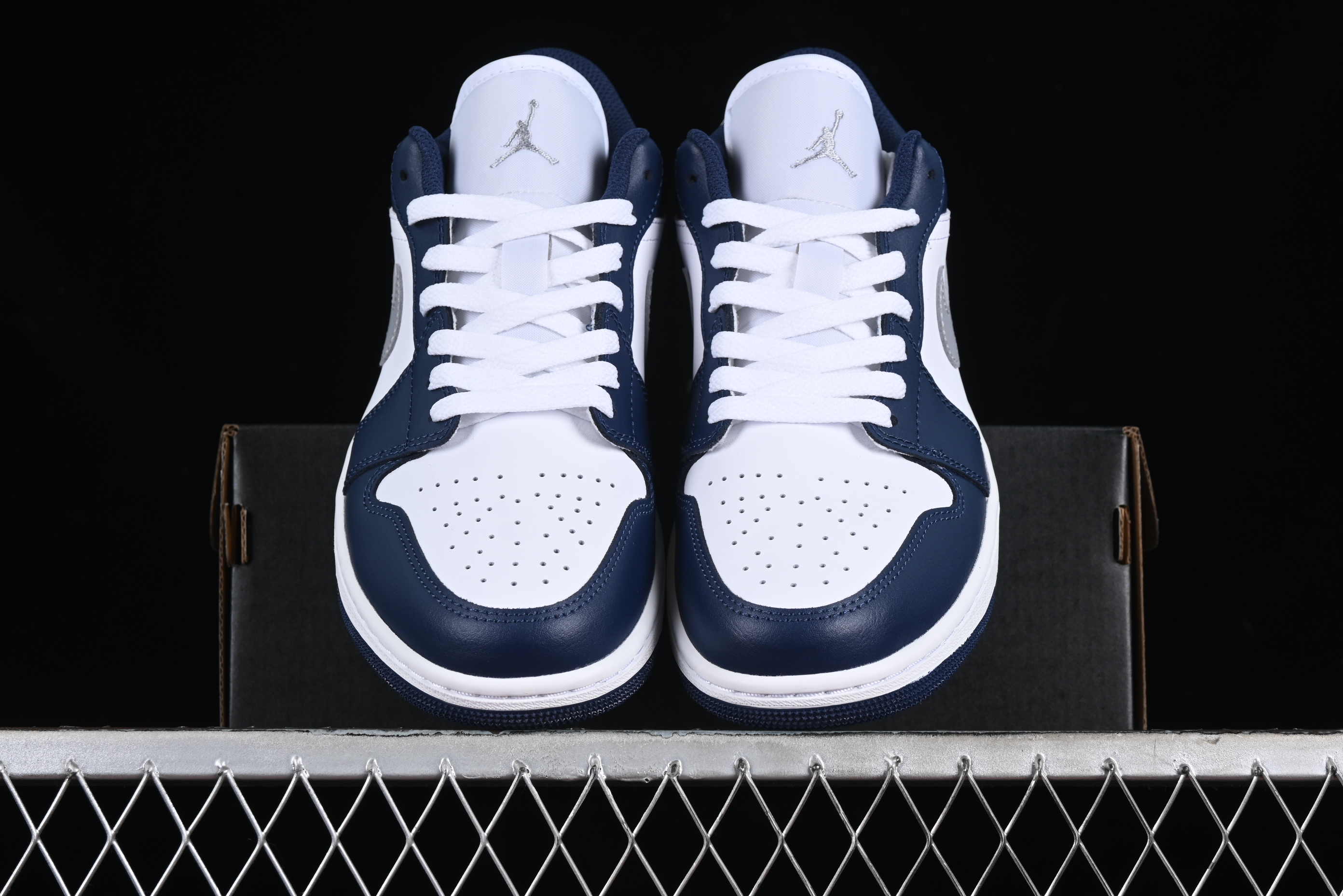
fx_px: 2798
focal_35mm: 75
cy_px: 448
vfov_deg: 18.2
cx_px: 672
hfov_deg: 27.0
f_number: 8
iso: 160
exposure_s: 1/60
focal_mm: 50
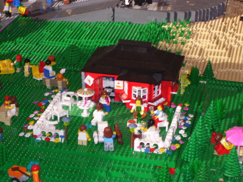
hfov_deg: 18.2
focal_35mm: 108
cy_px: 91
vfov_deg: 13.7
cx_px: 122
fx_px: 758
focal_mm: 18
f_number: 4.6
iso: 100
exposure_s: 1/90
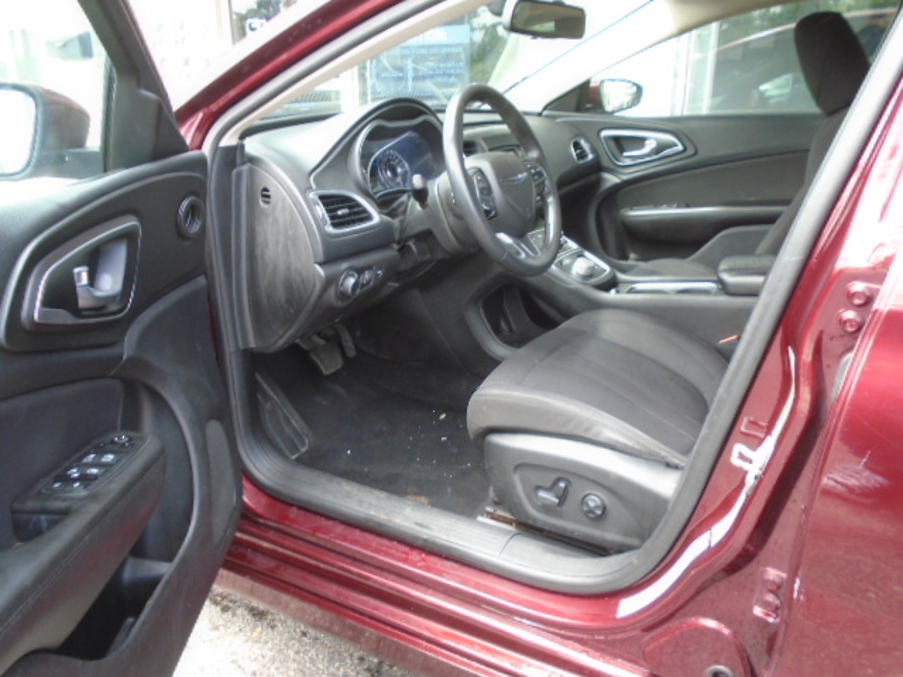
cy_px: 338
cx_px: 452
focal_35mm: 26
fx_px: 678
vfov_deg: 53.1
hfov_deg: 67.3
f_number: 3.2
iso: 100
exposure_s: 1/40
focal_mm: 4.6
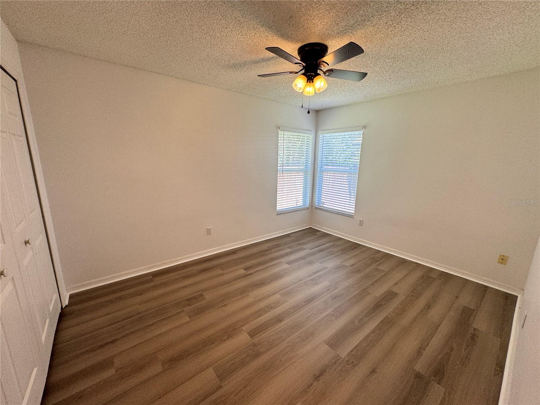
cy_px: 202
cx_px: 270
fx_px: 218
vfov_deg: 85.7
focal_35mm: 14
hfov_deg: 102.1
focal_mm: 2.22
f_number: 2.2
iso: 100
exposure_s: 1/120
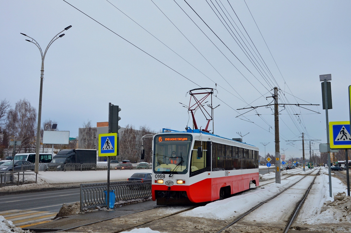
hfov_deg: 53.2
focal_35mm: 36
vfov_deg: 36.8
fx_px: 351
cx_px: 176
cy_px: 116
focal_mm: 24
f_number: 7.1
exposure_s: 1/200
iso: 100
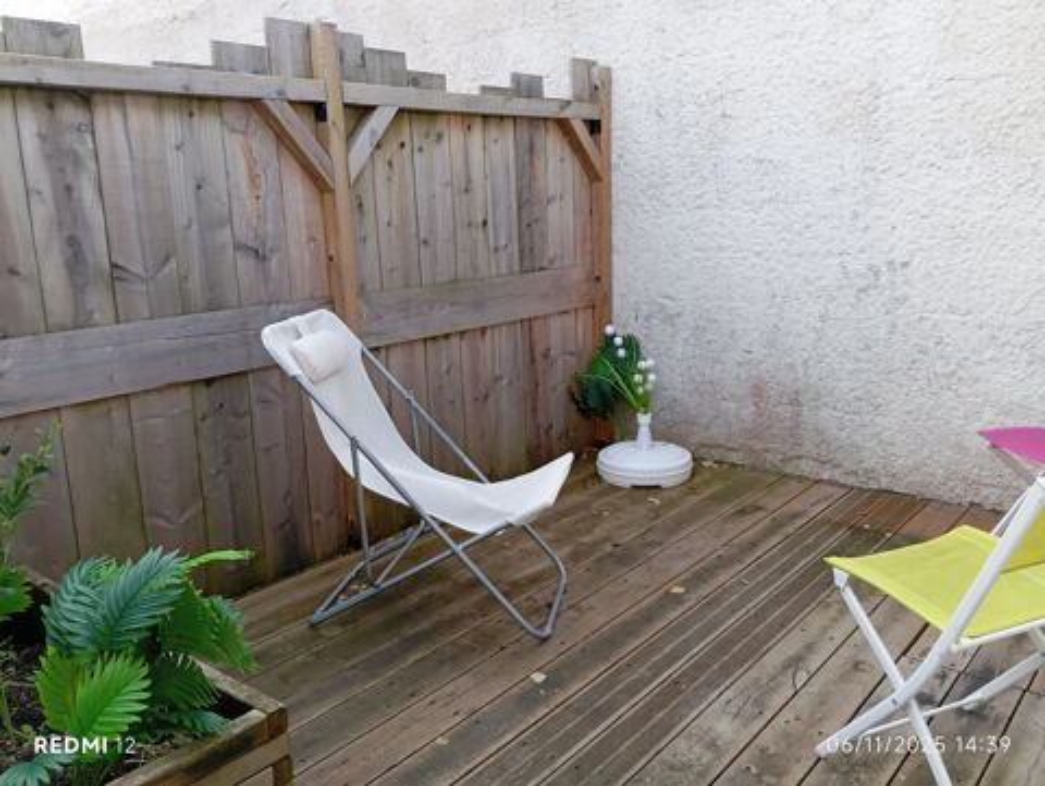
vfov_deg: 49.8
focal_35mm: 28
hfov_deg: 63.4
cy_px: 393
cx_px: 522
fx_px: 846
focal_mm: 4.25
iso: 50
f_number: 1.8
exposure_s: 1/217
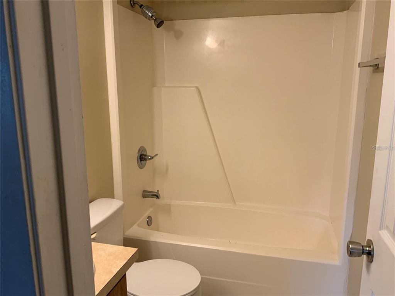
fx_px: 331
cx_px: 198
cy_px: 148
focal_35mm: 29
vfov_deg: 48.2
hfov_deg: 61.7
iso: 50
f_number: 1.8
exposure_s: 1/120
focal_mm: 3
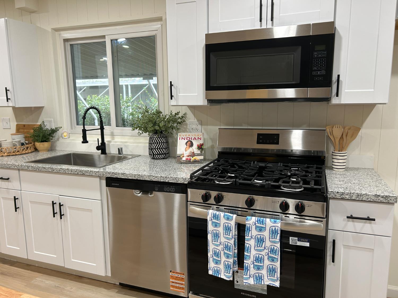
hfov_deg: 67.3
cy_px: 149
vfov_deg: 53.1
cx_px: 199
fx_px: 299
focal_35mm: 26
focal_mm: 5.7
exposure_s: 1/60
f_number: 1.5
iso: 80
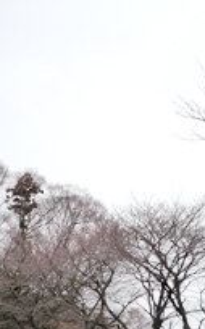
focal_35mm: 104
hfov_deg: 12.4
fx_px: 932
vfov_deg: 19.9
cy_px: 227
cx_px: 207
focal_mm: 8.8
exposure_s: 1/320
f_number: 4.3
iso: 160
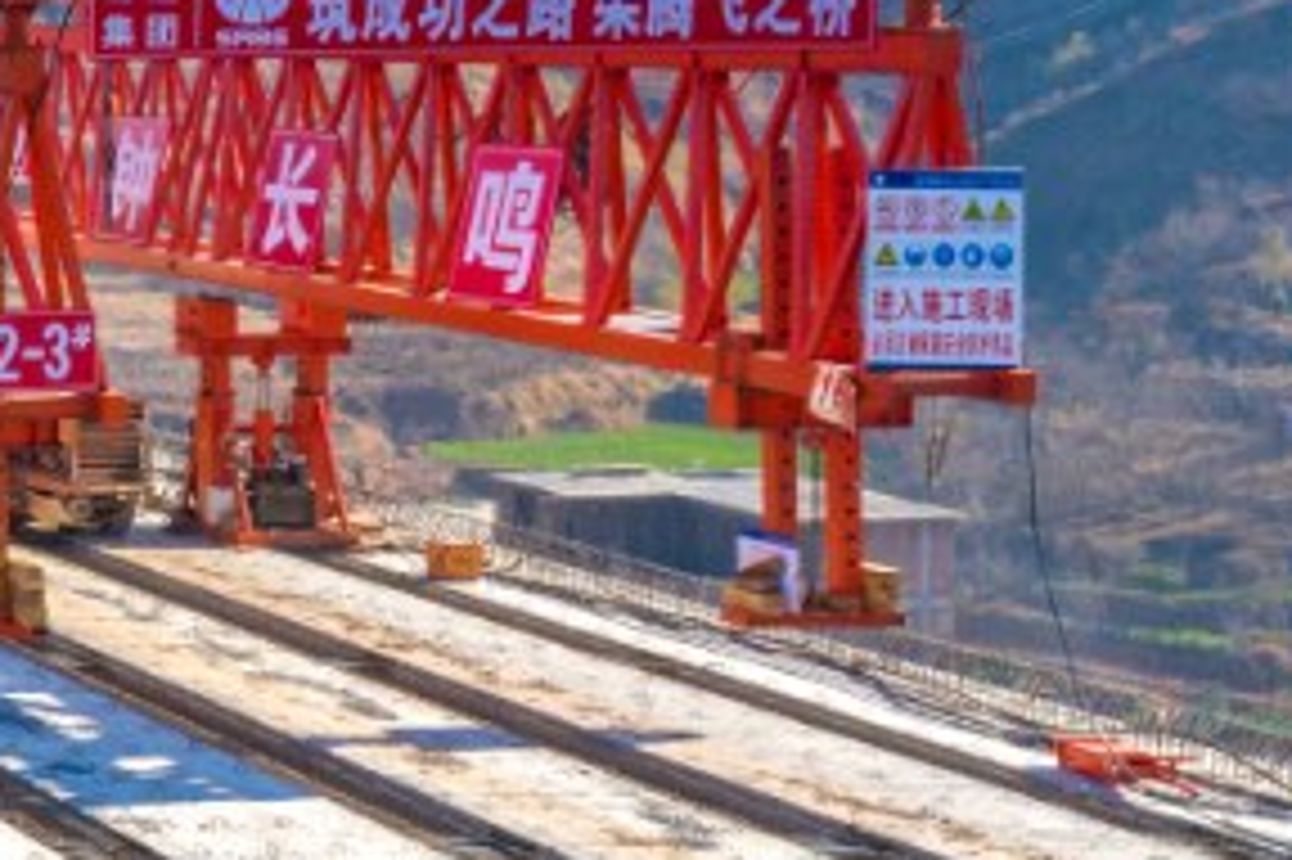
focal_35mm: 83
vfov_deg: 16.4
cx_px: -549
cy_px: 293
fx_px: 2977
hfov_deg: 21.3
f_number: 6.3
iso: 100
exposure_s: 1/160
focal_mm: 10.26
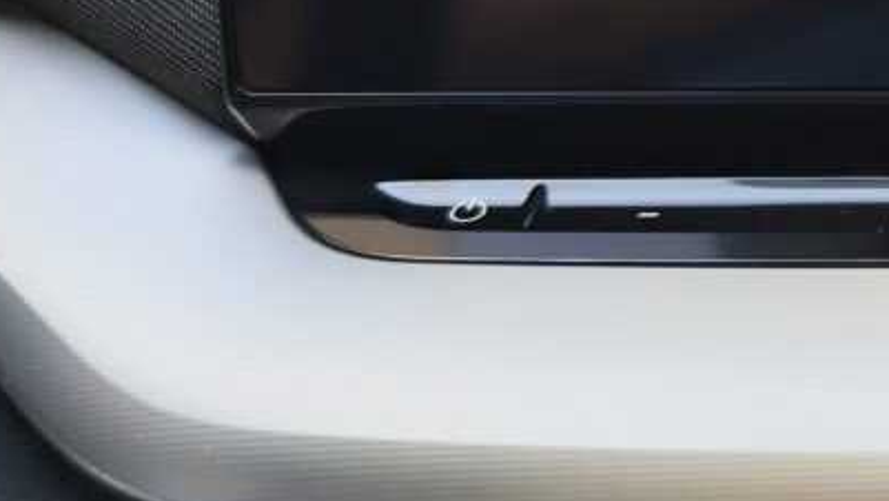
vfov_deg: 16.0
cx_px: 1124
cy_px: 95
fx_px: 1769
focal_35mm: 75
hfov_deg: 24.9
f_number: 1.69
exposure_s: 1/100
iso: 150
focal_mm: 7.01
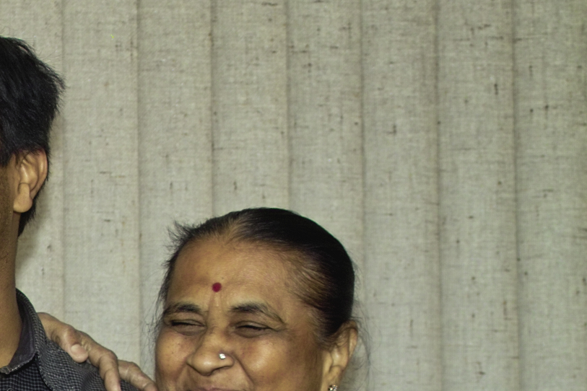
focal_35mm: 237
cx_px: -196
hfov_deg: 8.6
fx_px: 3864
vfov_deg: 5.8
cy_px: 425
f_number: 2.8
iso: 100
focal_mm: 50
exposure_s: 1/30
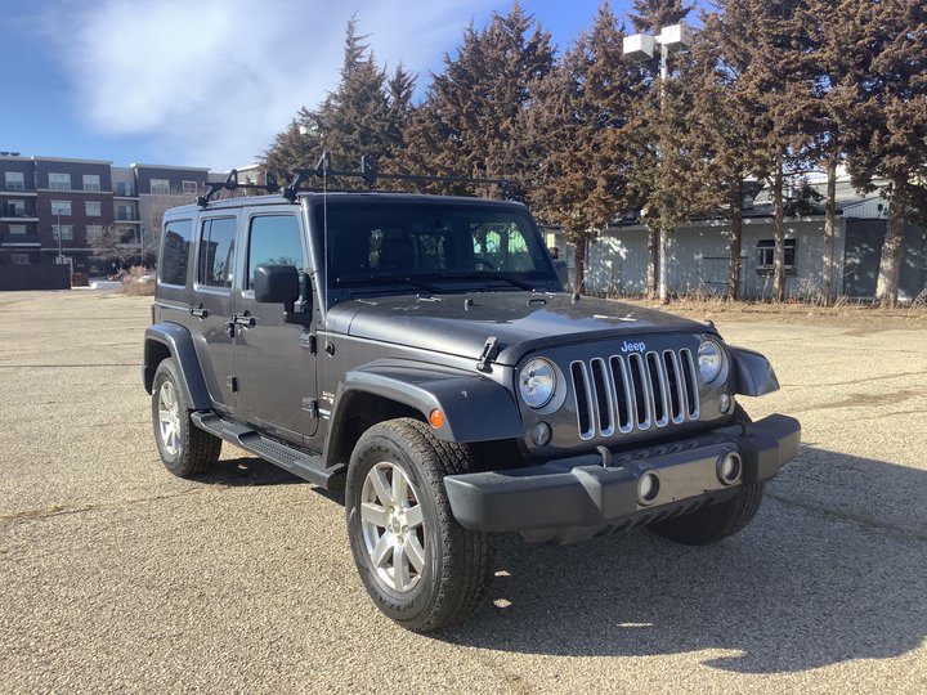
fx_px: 830
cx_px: 464
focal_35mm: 31
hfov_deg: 58.4
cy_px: 348
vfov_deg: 45.4
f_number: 2.4
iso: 25
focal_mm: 3.3
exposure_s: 1/721
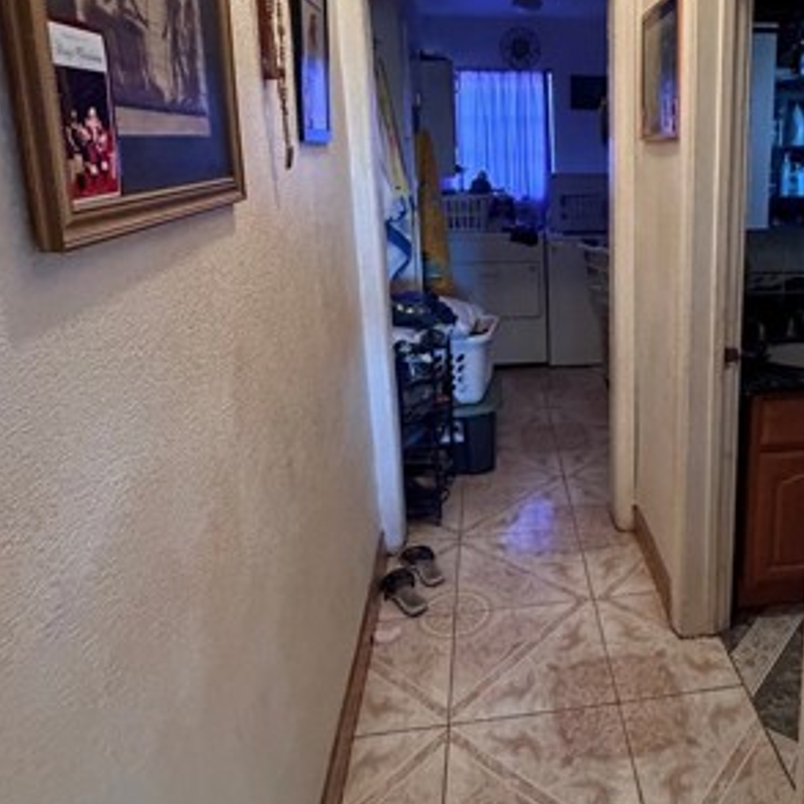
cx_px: 606
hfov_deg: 56.1
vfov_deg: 58.5
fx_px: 709
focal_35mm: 27
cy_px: 313
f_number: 2.2
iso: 640
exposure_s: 1/60
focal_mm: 2.22
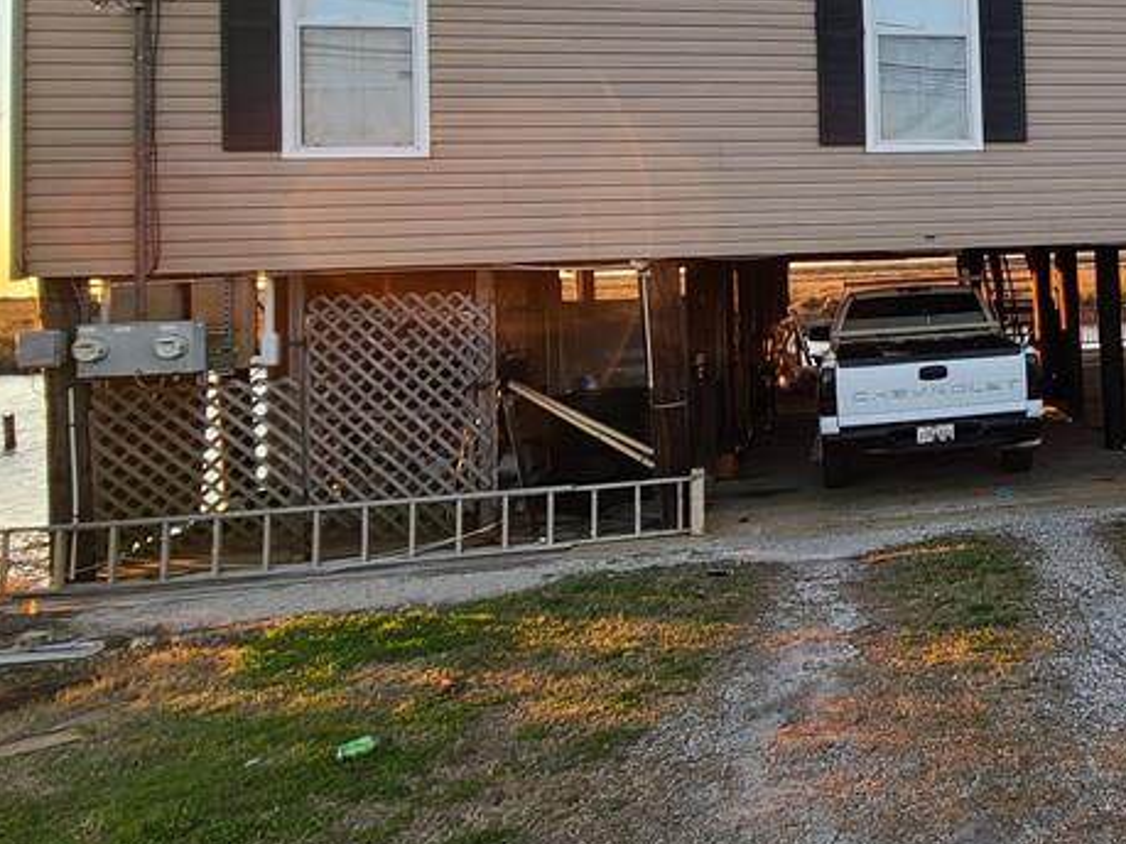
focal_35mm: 29
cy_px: 231
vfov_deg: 46.8
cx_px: 1092
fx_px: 943
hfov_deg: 51.3
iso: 50
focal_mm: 2.2
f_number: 2.2
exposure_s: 1/128
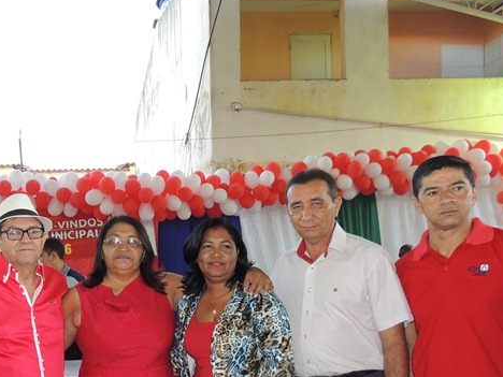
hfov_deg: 44.2
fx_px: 596
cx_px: 123
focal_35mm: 41
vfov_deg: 34.0
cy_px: 306
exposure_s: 1/30
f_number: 3
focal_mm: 4.3
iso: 200
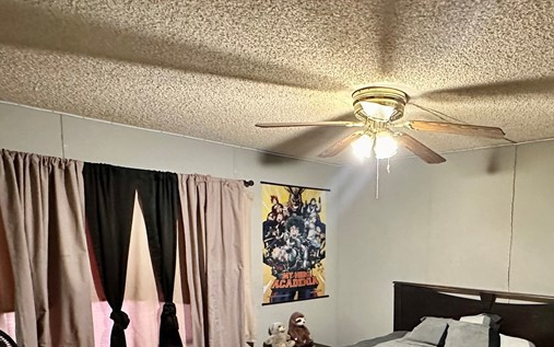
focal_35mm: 30
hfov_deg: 61.6
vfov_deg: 39.5
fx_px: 453
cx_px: 361
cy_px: 297
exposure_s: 1/40
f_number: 2.2
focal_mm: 2.22
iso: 1000
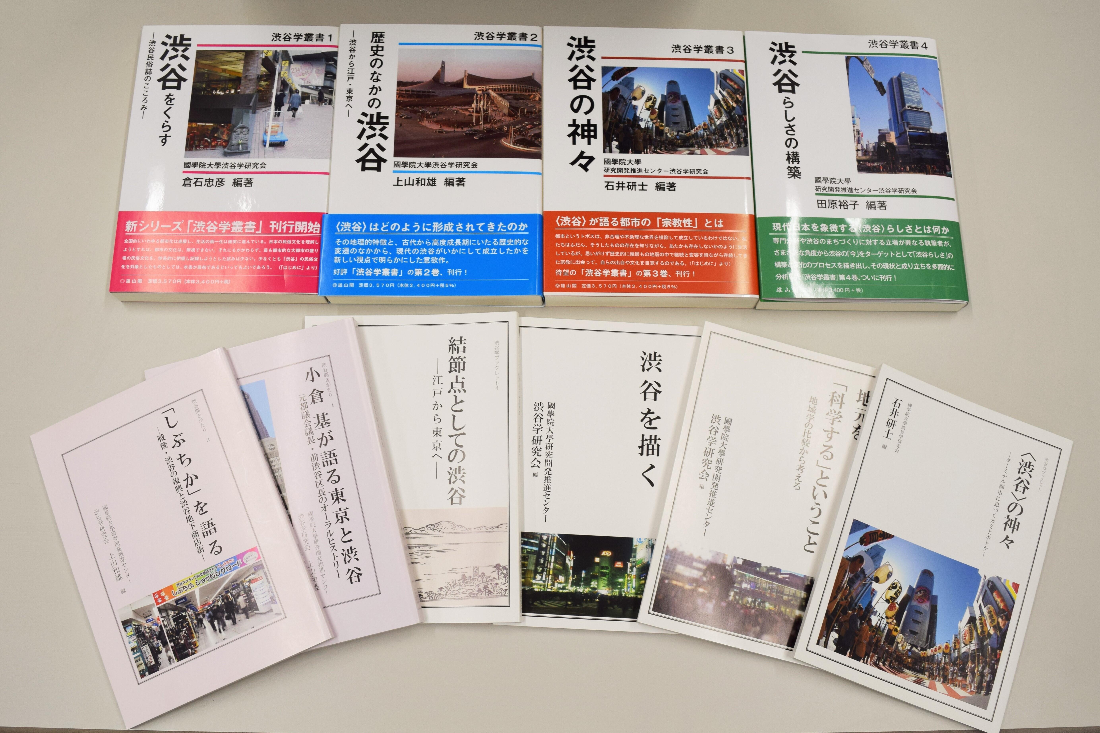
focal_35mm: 32
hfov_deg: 59.5
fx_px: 962
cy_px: 366
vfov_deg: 41.7
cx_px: 550
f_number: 6.3
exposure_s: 1/160
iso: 400
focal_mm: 21
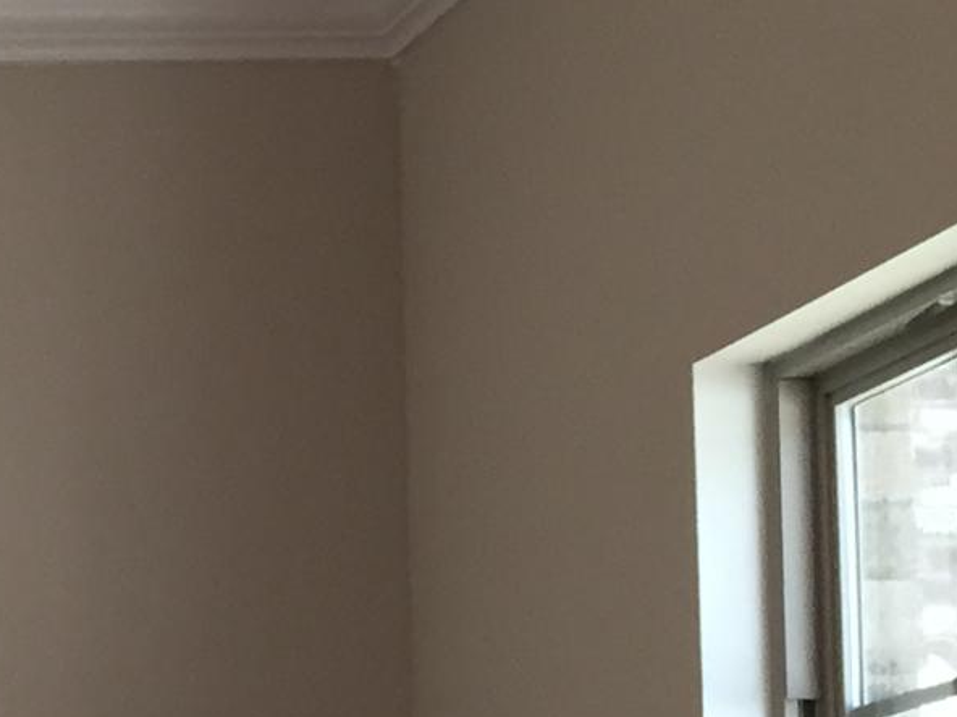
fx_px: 4064
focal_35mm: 147
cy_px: 951
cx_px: -855
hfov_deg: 12.1
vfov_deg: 9.9
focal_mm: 4.15
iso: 32
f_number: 2.2
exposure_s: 1/30
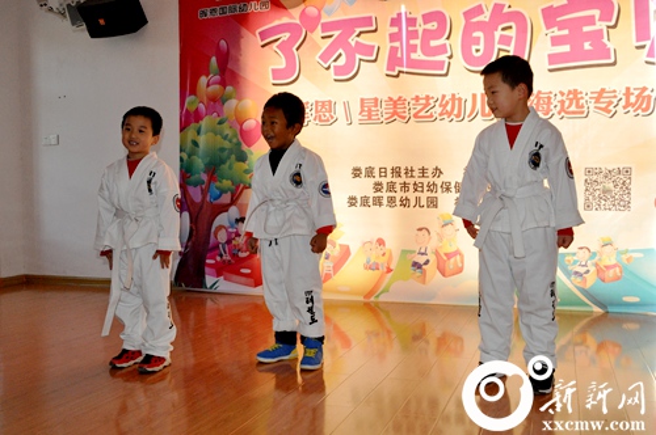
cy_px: 218
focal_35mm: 33
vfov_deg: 39.9
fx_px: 601
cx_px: 328
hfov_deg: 57.3
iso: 1600
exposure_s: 1/200
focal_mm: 22
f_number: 6.7
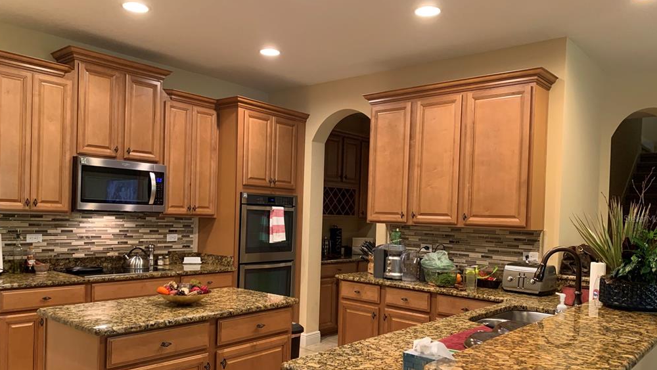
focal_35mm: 29
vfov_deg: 40.1
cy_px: 218
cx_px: 327
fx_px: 505
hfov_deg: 66.1
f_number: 1.8
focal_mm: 4.25
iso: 400
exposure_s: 1/60
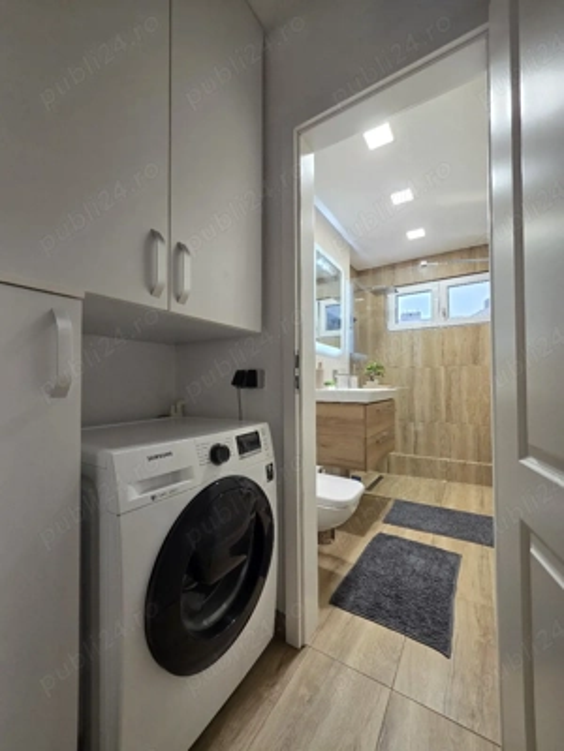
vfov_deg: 106.2
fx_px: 282
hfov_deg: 89.9
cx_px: 282
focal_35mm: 13
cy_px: 376
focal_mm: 2.2
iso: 160
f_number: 1.9
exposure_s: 1/101
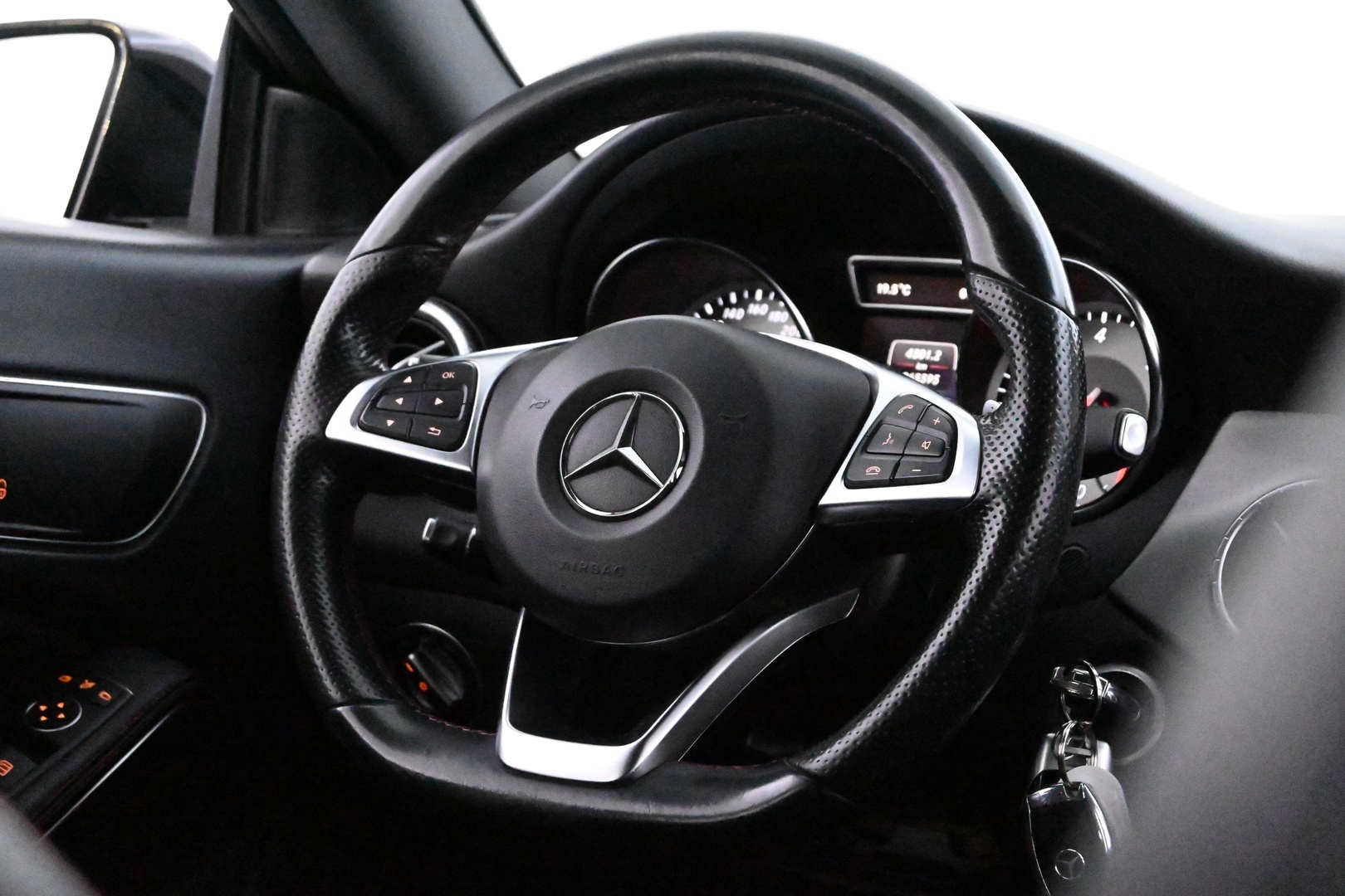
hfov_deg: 29.9
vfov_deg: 20.2
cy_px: 448
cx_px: 672
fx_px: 2522
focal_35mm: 68
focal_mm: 45
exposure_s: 1/80
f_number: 6
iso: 32000
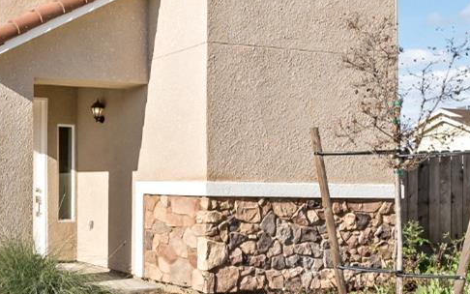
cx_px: -78
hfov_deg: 36.3
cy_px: 73
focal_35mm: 44
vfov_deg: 28.8
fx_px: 564
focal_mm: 14
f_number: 10
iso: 80
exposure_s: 1/200
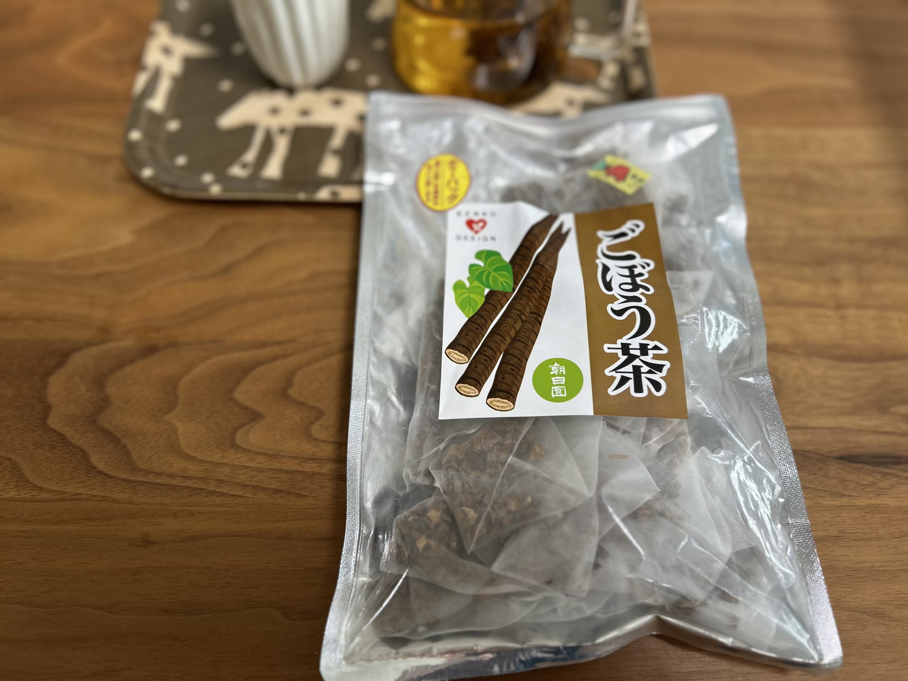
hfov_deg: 67.3
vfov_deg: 53.1
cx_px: 454
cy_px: 340
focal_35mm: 26
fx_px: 682
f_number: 1.5
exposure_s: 1/121
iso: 80
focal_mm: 5.7
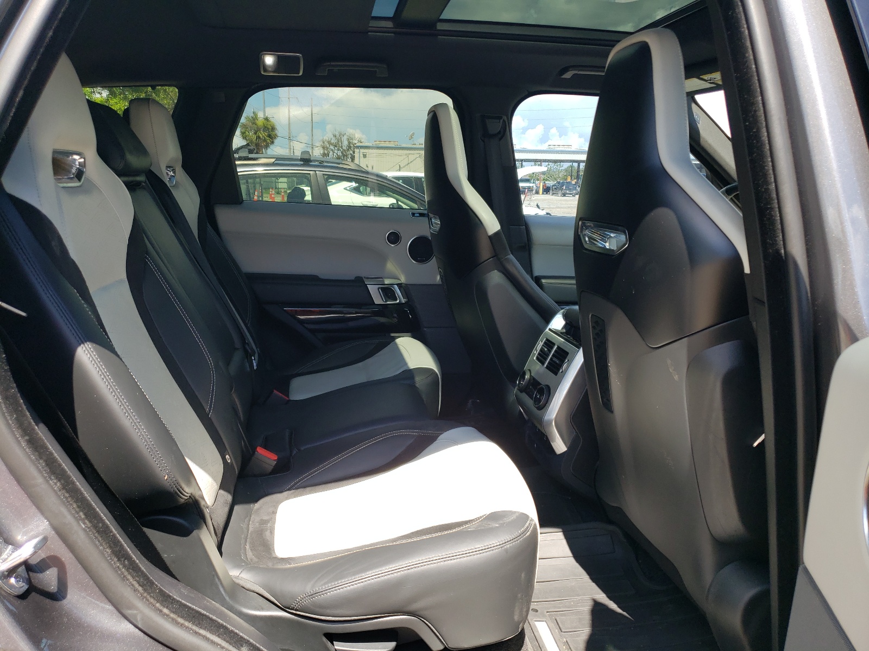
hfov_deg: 67.3
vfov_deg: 53.1
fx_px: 653
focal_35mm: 26
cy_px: 326
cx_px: 434
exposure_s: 1/526
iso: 50
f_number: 1.5
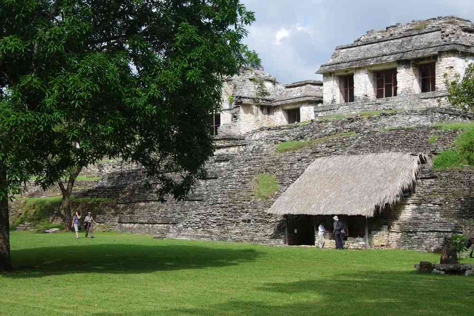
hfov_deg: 28.1
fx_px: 948
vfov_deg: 18.9
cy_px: 158
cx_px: 237
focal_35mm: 72
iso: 200
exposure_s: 1/80
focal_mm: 47.5
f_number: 10
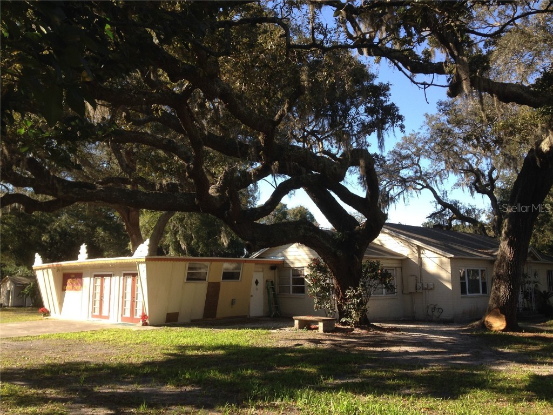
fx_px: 527
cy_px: 208
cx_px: 276
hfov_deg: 55.4
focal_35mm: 33
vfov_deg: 42.9
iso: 50
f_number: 2.4
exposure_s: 1/526
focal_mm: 4.12
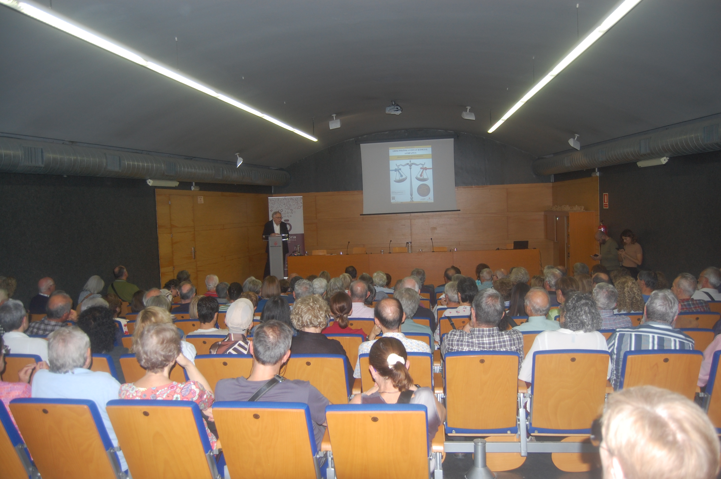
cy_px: 240
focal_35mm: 27
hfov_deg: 67.4
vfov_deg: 47.8
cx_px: 360
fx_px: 540
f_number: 3.5
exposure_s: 1/60
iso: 400
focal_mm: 18
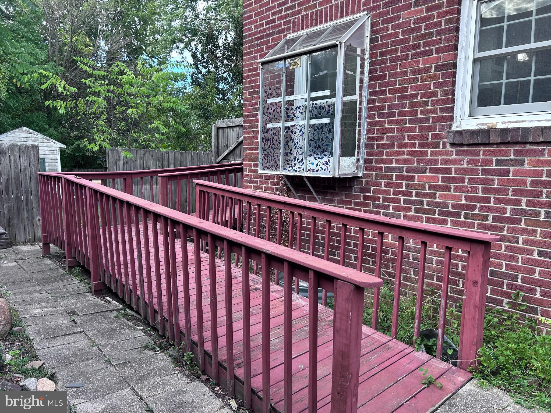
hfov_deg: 67.3
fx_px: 414
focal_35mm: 26
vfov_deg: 53.1
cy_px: 206
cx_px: 276
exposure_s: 1/244
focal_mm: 5.7
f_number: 1.5
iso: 40
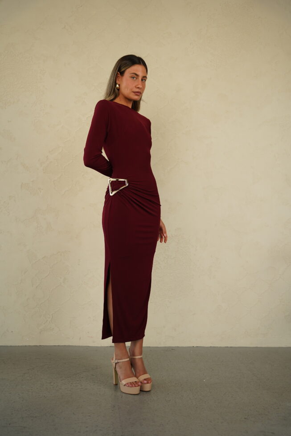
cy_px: 218
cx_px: 146
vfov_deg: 50.4
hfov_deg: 34.8
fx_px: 465
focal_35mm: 38
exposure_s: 1/500
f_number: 3.2
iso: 640
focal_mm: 38.3
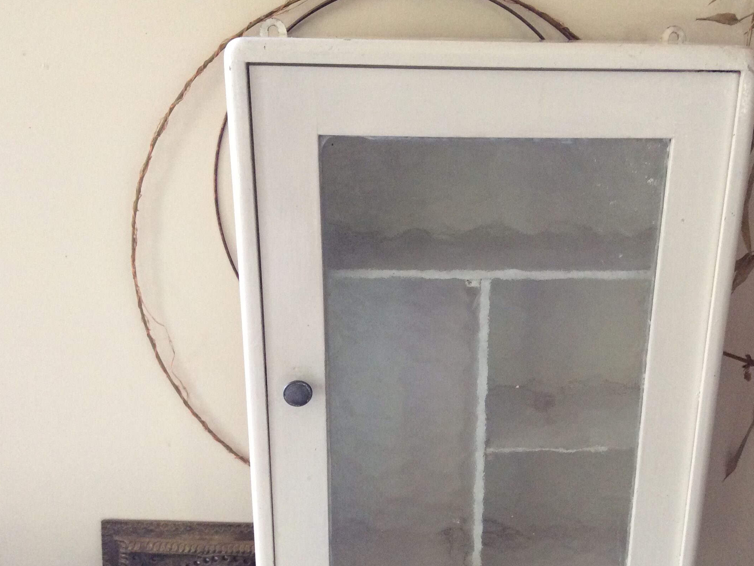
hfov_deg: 47.7
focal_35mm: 39
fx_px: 849
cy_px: 330
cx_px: 441
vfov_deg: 36.7
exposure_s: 1/25
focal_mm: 3.3
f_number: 2.4
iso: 125
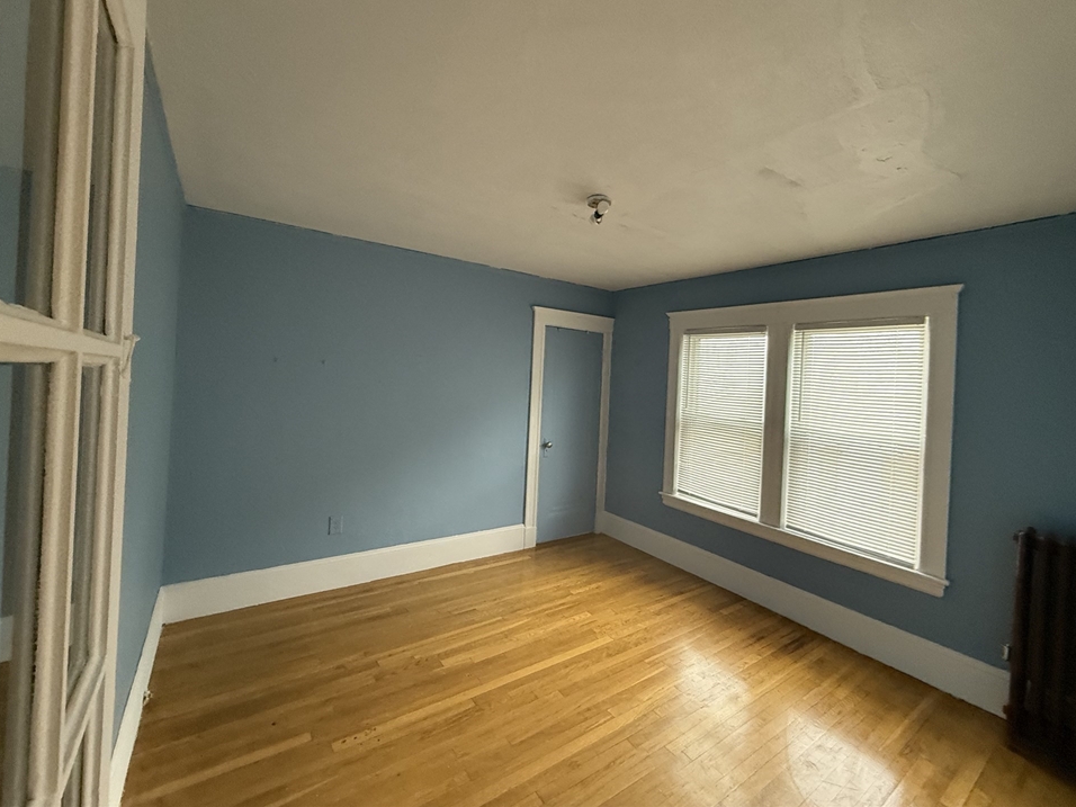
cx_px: 562
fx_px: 466
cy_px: 376
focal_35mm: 15
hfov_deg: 98.1
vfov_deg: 81.6
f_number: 2.2
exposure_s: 1/120
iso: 400
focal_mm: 2.22
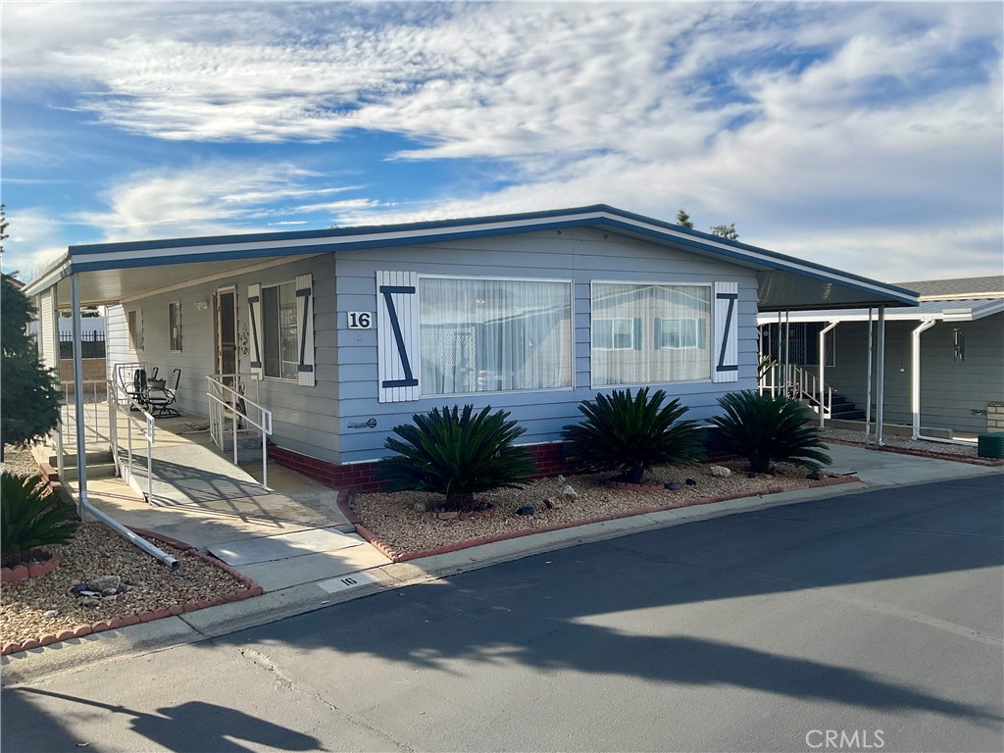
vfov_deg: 48.2
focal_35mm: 29
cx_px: 502
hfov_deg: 61.7
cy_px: 376
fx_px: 841
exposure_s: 1/2058
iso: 16
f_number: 1.8
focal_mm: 3
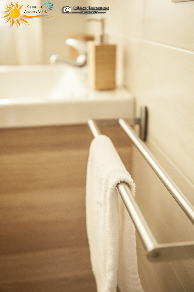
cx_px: 97
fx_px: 340
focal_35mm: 42
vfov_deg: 46.4
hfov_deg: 31.9
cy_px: 146
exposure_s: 1/125
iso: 1600
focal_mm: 42
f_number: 2.8
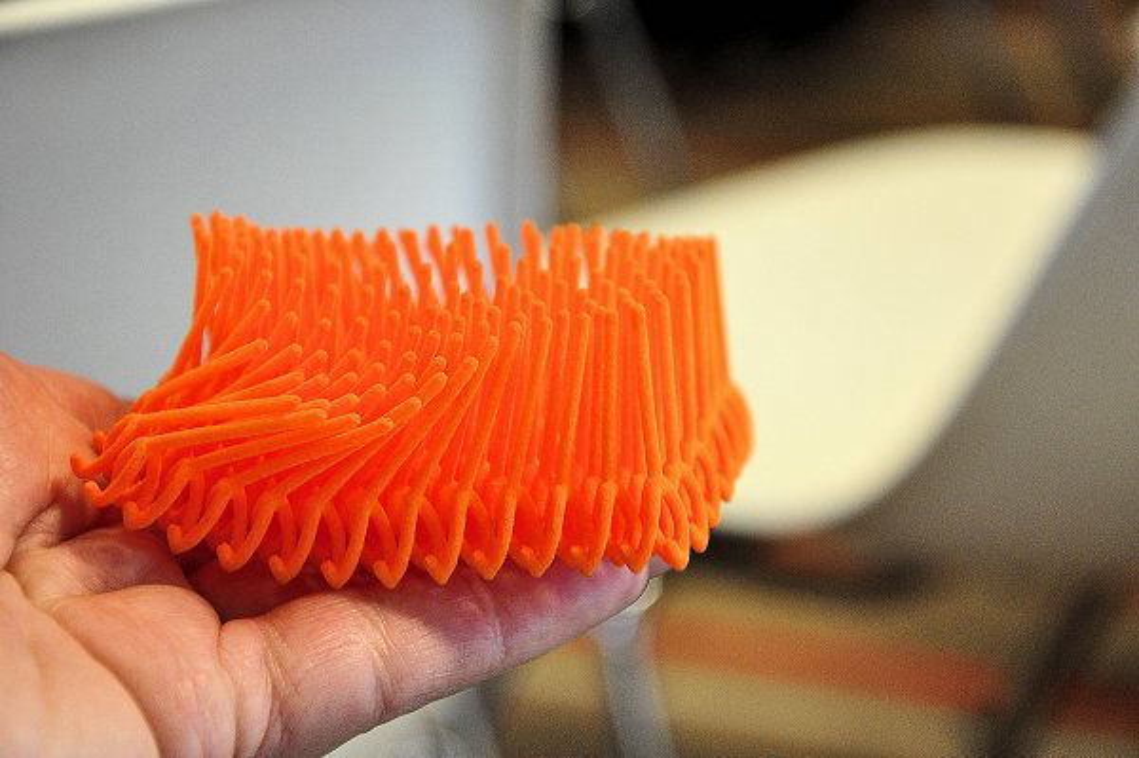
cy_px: 379
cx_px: 570
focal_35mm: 105
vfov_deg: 13.0
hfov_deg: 19.5
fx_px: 3319
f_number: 5.3
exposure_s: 1/30
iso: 1600
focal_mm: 70
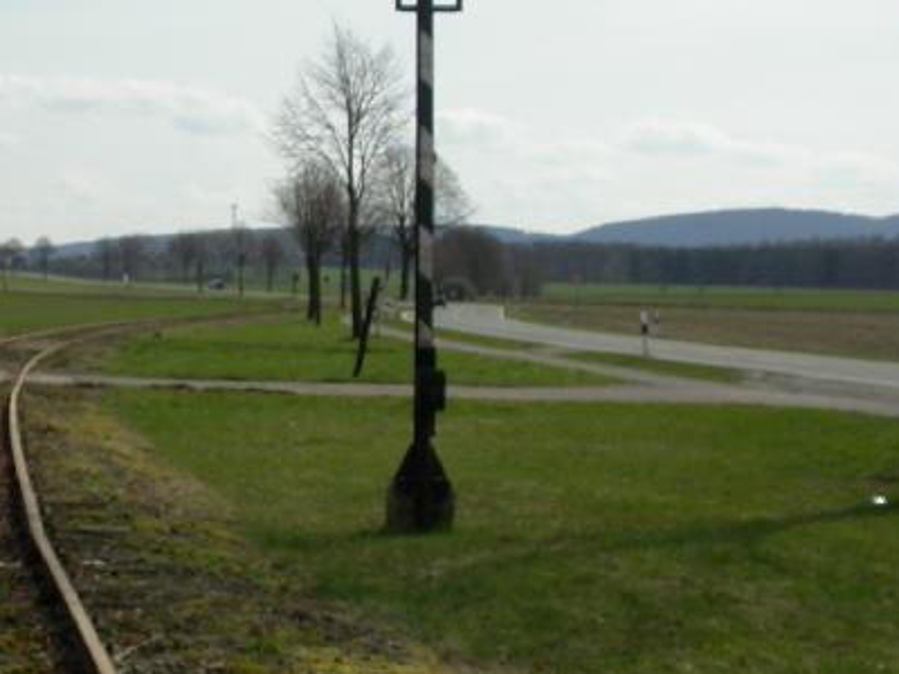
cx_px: 101
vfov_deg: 19.4
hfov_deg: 24.9
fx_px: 1974
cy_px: 315
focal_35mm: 76
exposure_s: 1/982
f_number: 5.3
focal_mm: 7.85
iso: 100
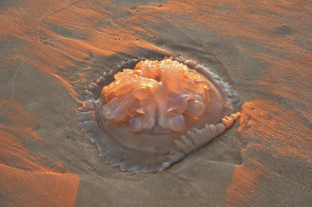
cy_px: 104
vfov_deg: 26.4
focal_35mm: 51
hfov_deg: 38.9
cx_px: 156
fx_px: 442
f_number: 4.2
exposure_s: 1/50
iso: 220
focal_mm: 34
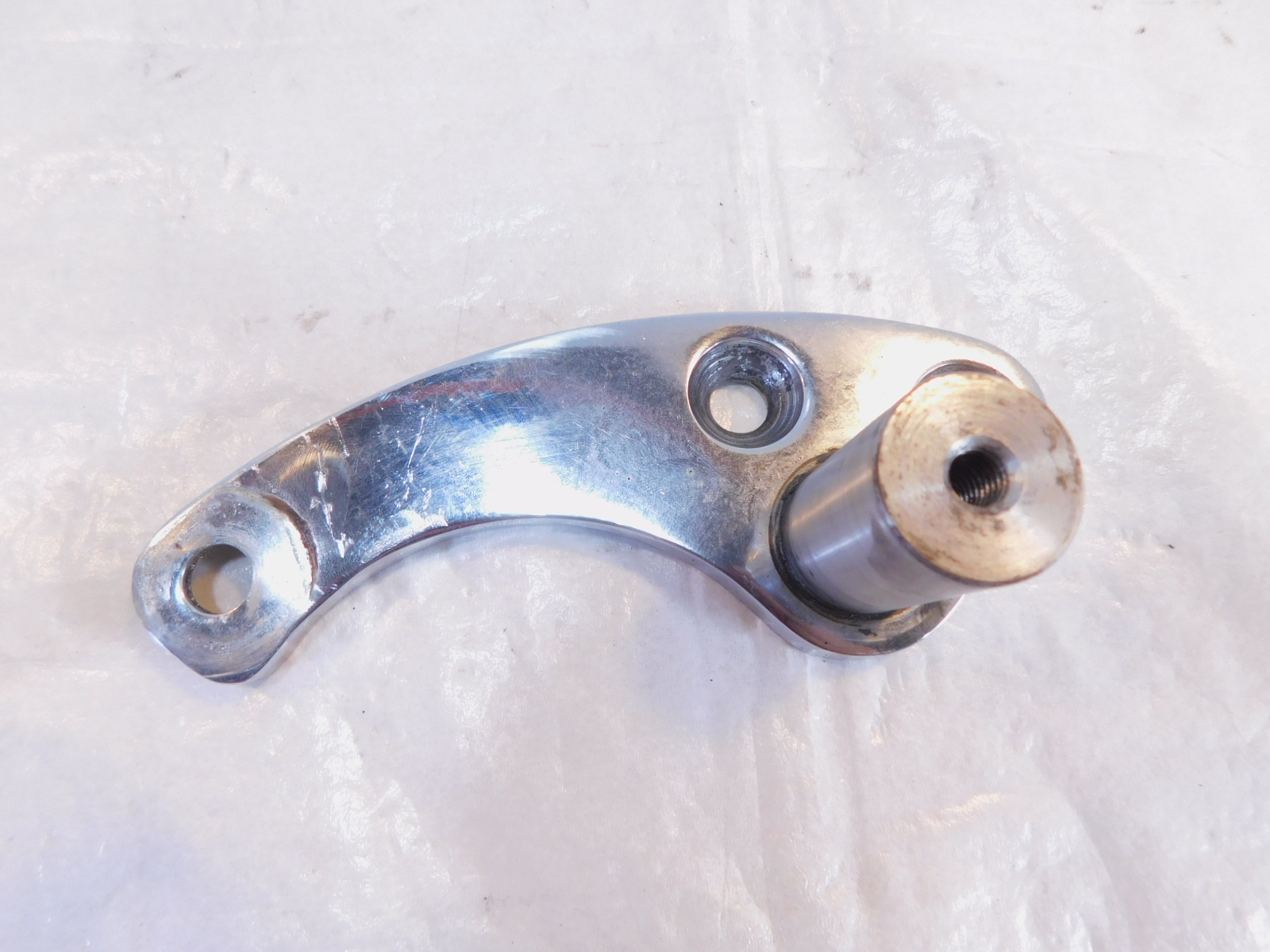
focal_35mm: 23
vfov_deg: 58.9
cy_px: 476
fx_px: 844
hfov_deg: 73.9
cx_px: 635
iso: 200
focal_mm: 4
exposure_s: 1/30
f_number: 3
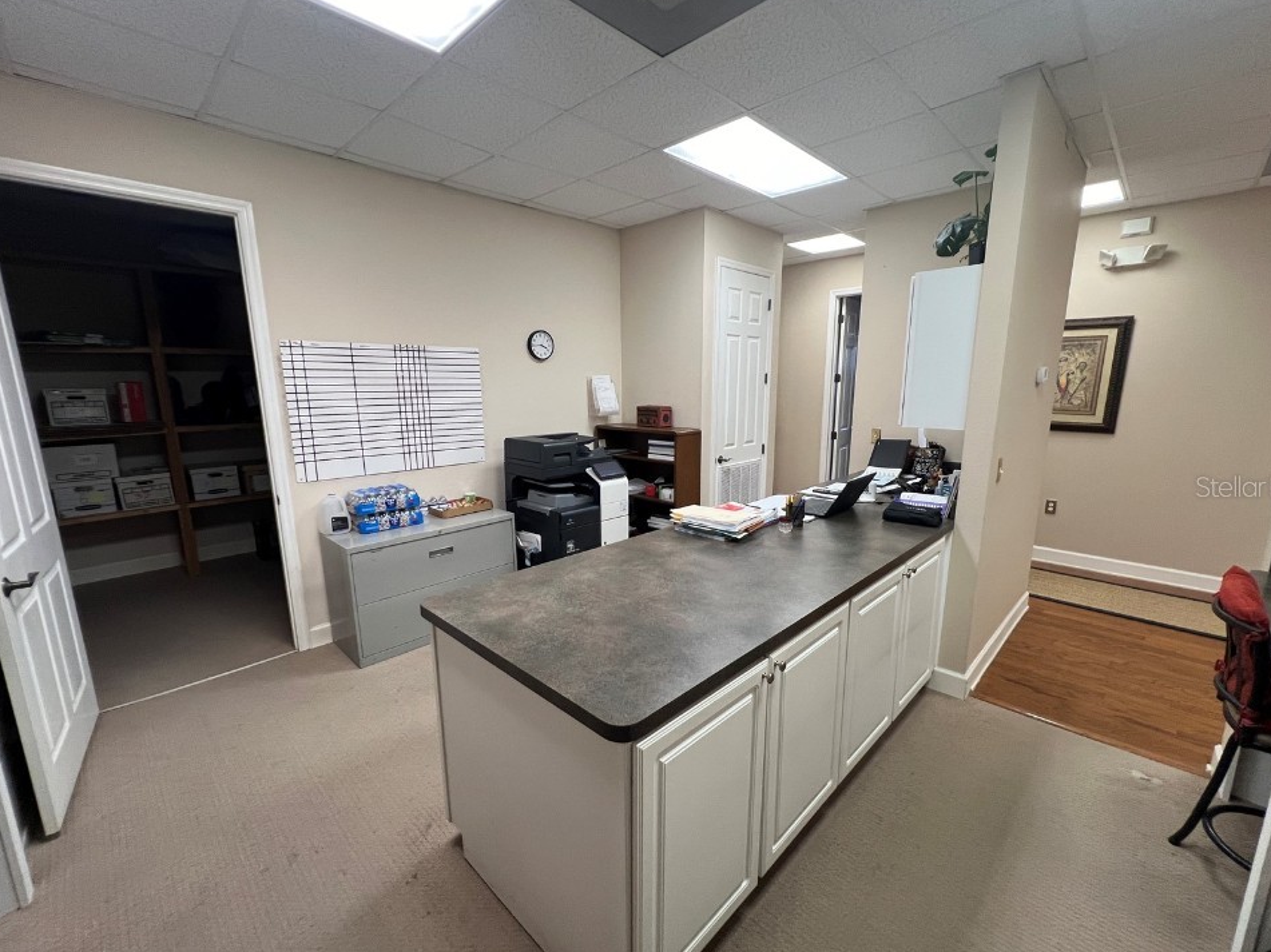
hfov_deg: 102.1
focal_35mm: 14
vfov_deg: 85.6
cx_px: 638
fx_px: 514
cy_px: 486
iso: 160
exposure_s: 1/120
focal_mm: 1.57
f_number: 1.8
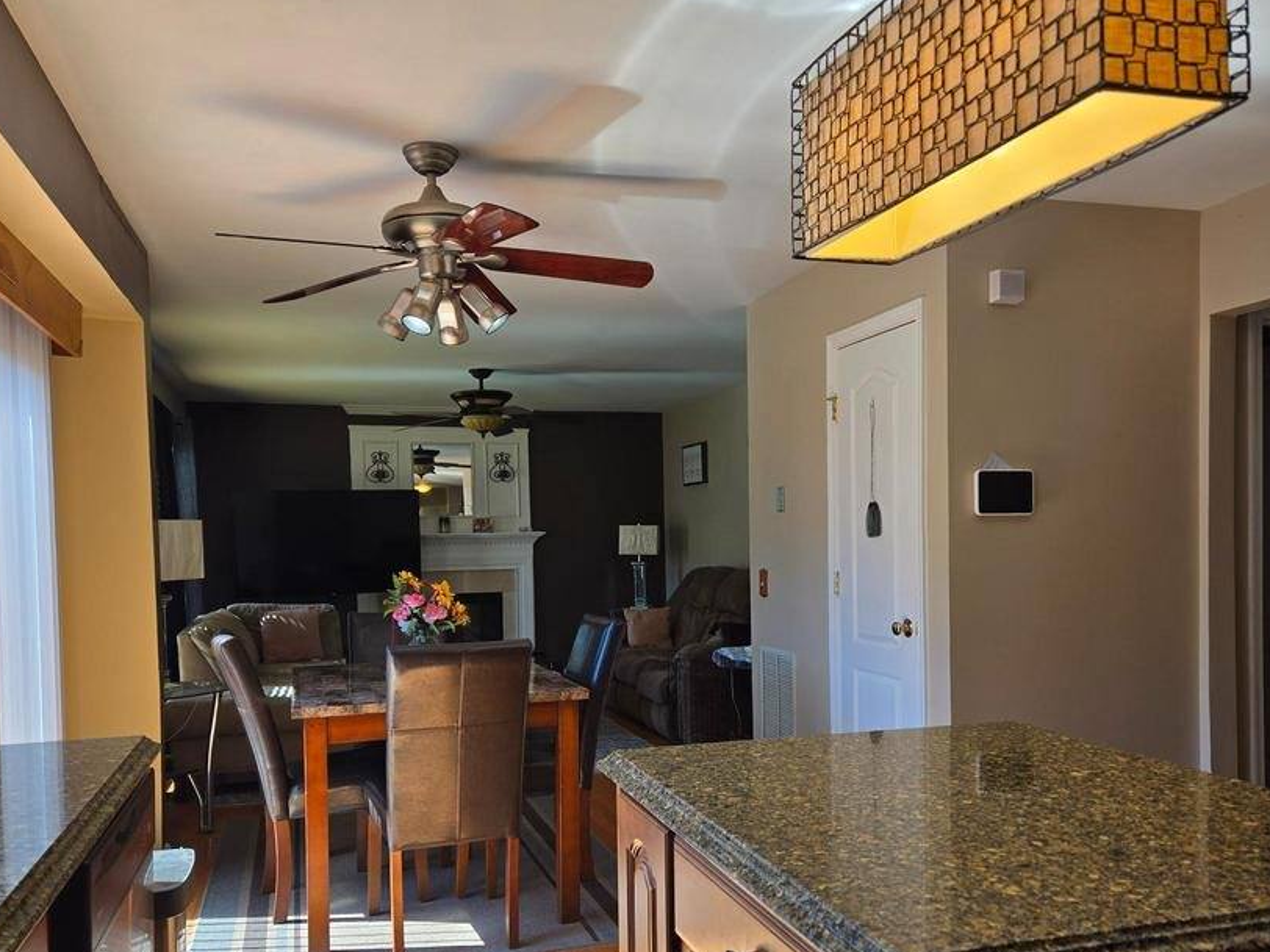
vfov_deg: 48.0
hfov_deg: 61.6
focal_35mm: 29
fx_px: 1064
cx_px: 658
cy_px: 563
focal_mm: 5.4
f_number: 1.8
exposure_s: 1/157
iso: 25
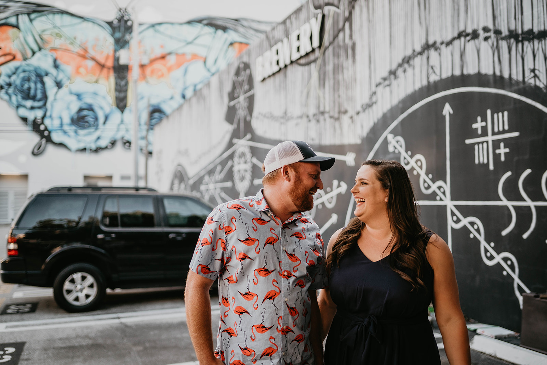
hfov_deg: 54.4
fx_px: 532
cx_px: 274
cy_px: 182
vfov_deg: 37.9
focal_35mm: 35
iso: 125
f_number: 1.4
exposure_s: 1/500
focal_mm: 35
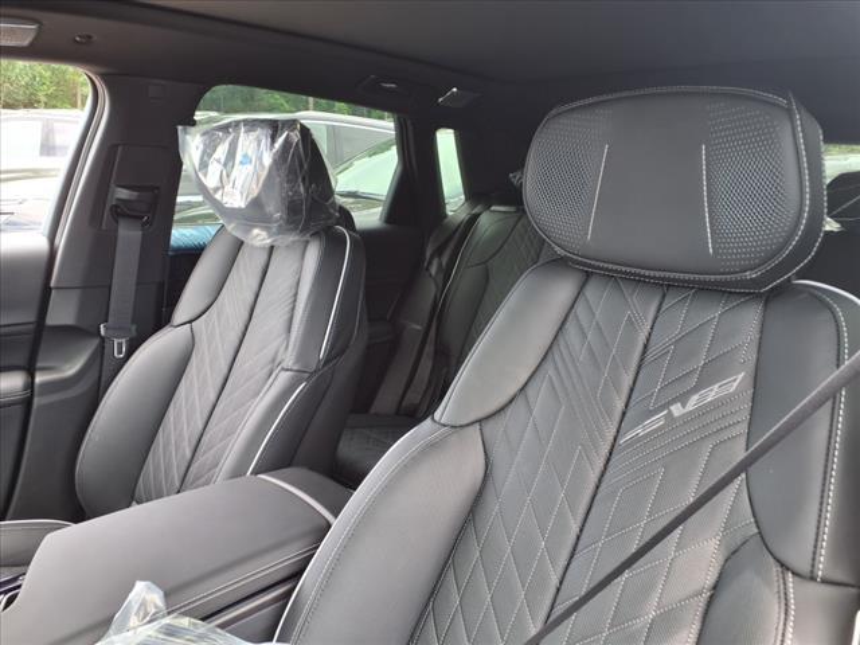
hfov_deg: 65.3
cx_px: 430
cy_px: 322
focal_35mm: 27
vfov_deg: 51.4
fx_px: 671
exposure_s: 1/60.2
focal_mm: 3.58
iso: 40
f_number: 1.9
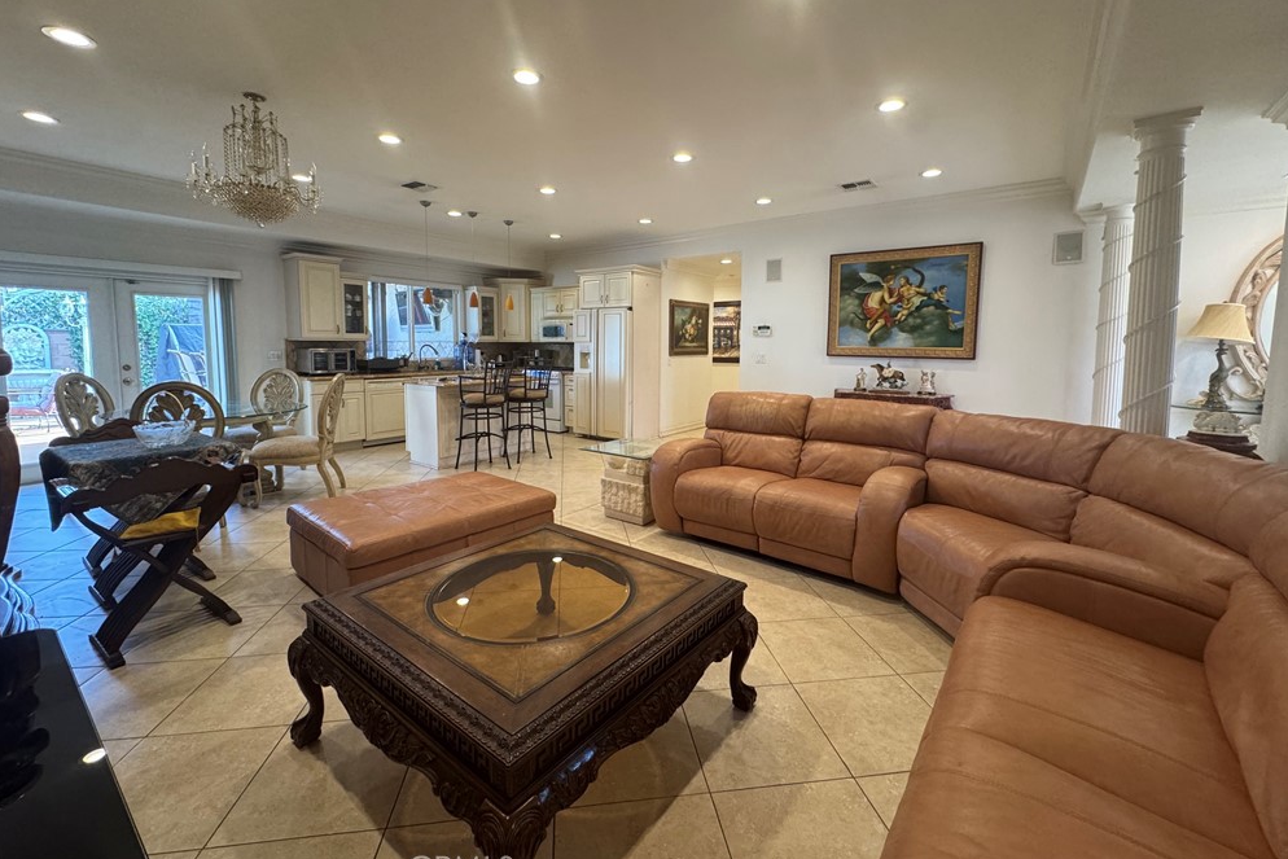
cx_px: 638
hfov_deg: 100.4
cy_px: 389
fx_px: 537
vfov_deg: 77.1
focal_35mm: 15
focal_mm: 2.22
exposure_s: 1/120
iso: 250
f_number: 2.2
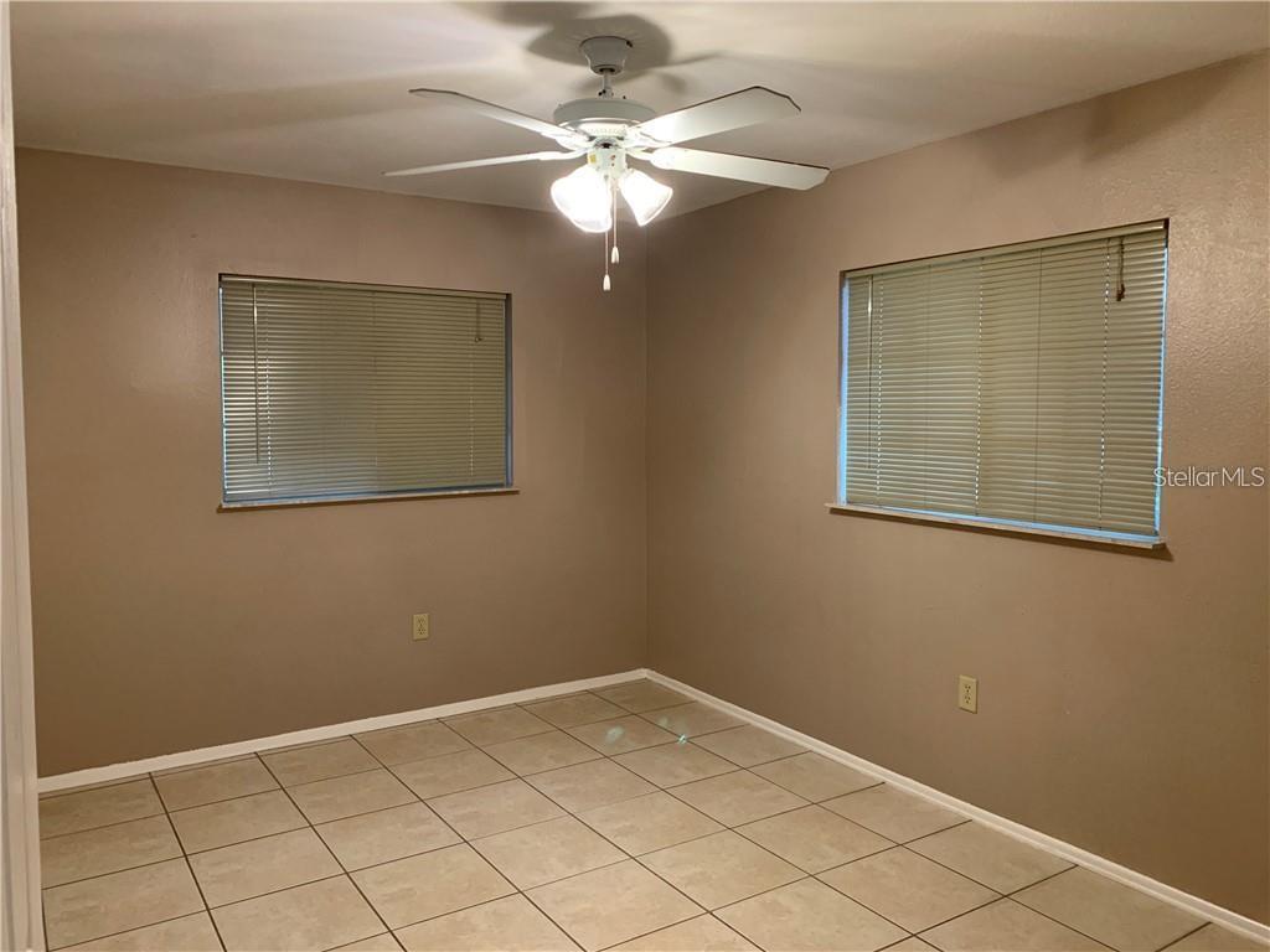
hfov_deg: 67.3
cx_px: 635
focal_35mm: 26
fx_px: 954
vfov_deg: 53.1
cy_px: 476
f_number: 1.8
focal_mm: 4.25
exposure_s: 1/40
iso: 250
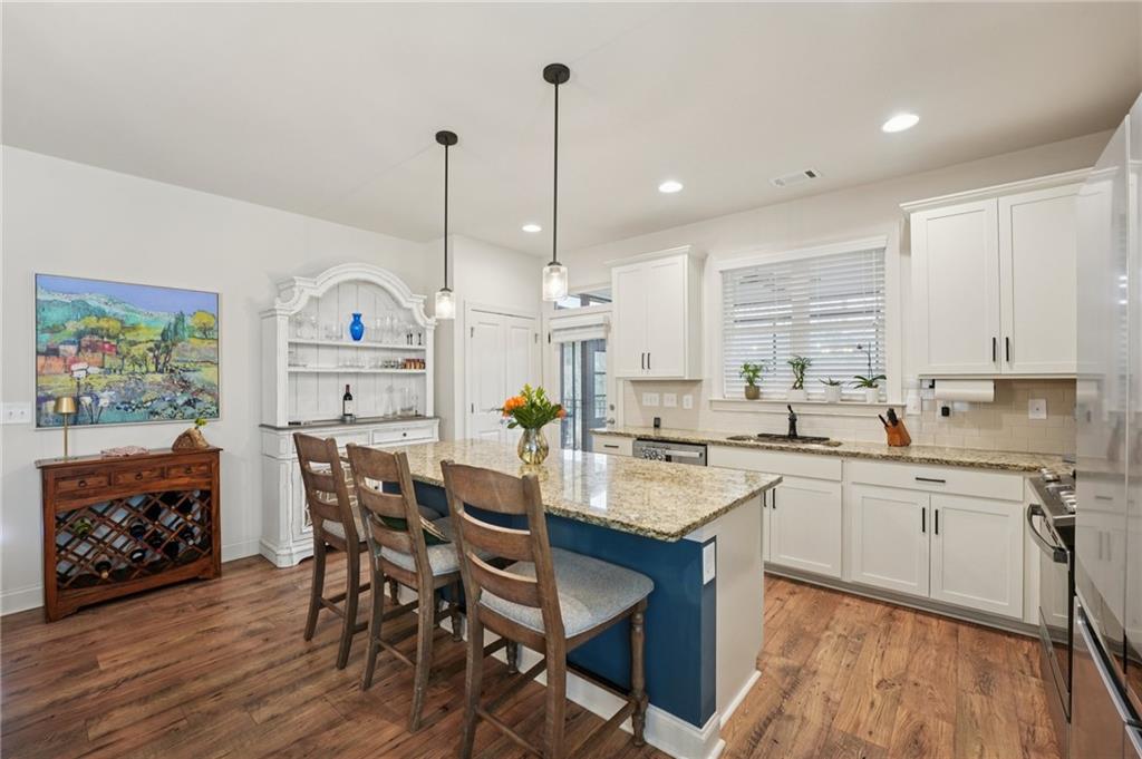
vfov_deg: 77.6
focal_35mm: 15
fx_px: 472
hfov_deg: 100.8
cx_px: 571
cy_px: 380
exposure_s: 1/10
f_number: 8
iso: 320
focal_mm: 14.9
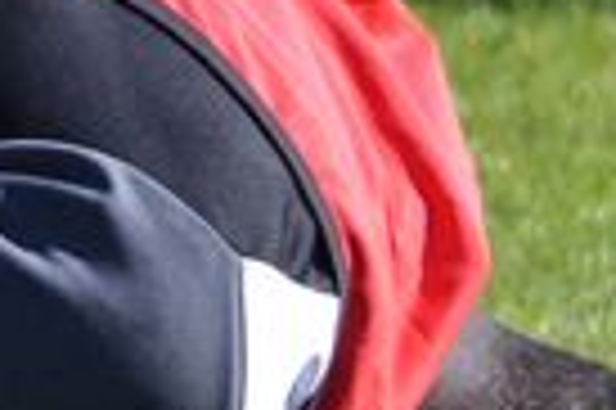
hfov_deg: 1.1
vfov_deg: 0.7
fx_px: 32976
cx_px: -463
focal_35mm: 1929
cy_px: 207
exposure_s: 1/1250
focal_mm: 185
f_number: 5
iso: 400
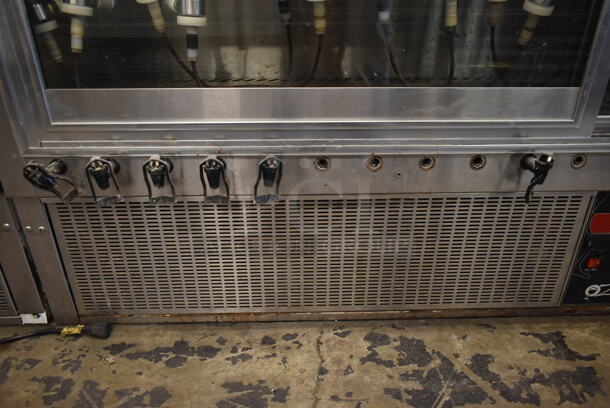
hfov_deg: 67.3
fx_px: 458
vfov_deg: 48.0
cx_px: 305
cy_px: 204
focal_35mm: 27
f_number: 3.5
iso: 800
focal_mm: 18
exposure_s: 1/30
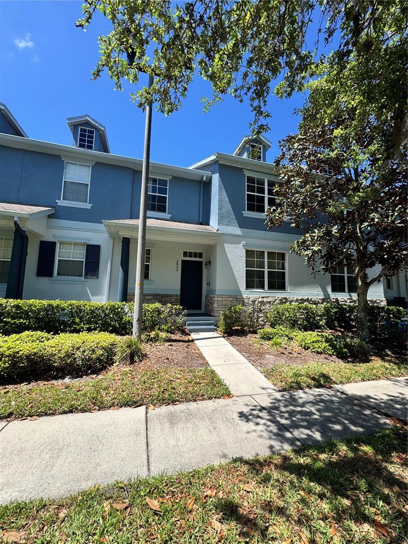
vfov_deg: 102.1
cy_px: 272
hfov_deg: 85.7
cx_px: 204
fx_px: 220
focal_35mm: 14
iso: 50
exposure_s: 1/921
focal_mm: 2.22
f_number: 2.2
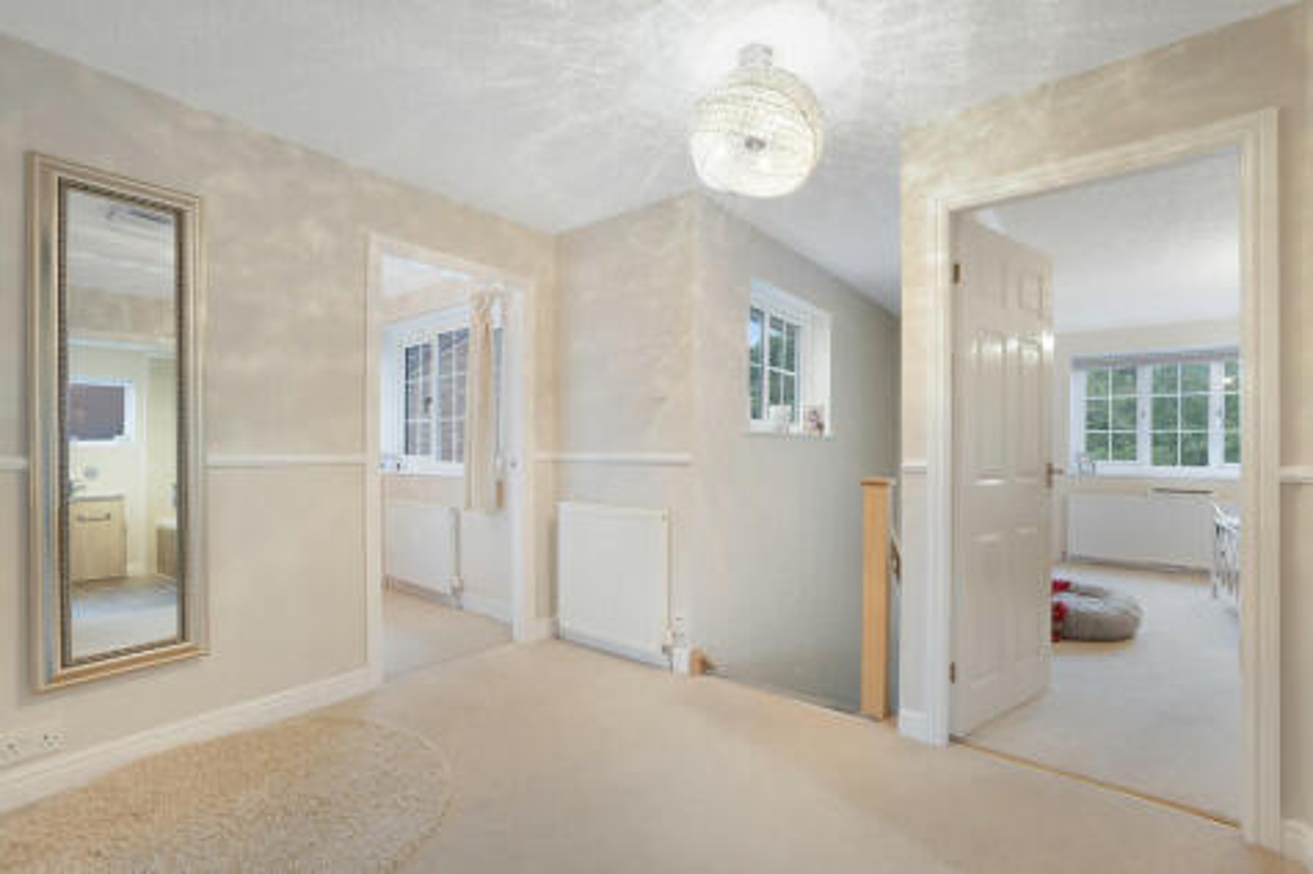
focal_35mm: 15
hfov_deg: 100.4
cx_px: 656
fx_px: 547
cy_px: 437
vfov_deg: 77.3
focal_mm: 10
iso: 100
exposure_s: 1/1.67
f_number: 7.1
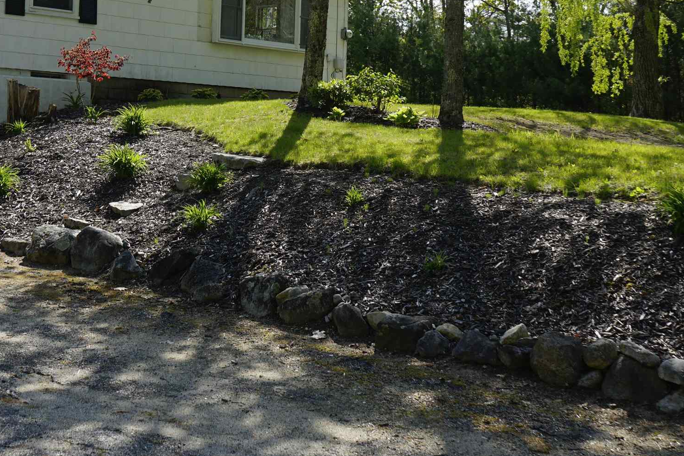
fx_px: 1102
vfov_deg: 23.1
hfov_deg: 34.2
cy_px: 108
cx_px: 241
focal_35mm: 58
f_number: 10
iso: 100
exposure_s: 1/100
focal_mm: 28
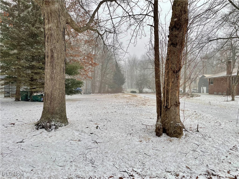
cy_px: 90
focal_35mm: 26
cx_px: 120
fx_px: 180
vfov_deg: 53.1
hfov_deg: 67.3
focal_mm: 4.2
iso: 32
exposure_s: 1/317
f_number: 1.6
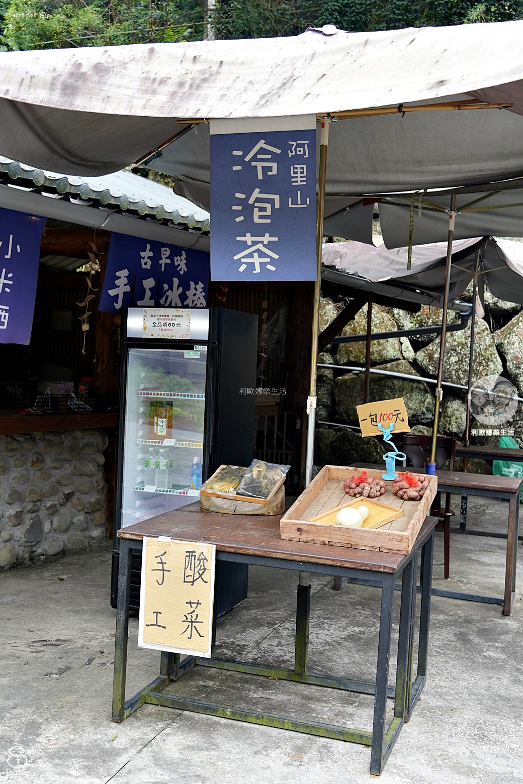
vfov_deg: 48.5
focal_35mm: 40
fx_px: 872
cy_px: 392
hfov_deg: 33.4
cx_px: 262
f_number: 5
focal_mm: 40
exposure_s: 1/160
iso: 320
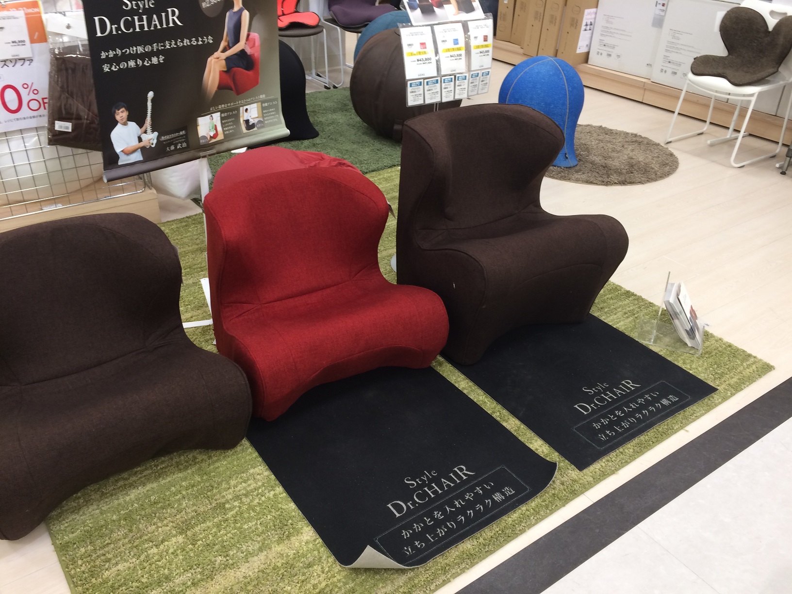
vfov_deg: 48.2
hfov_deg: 61.7
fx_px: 664
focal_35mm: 29
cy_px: 297
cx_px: 396
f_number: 2.2
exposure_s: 1/30
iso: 40
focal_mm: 4.15
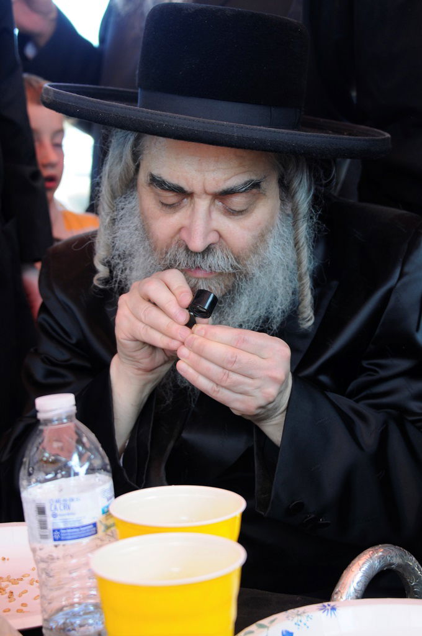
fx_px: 1269
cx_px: 211
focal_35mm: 72
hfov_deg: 18.9
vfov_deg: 28.1
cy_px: 318
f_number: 4.2
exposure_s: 1/60
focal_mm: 48
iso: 250
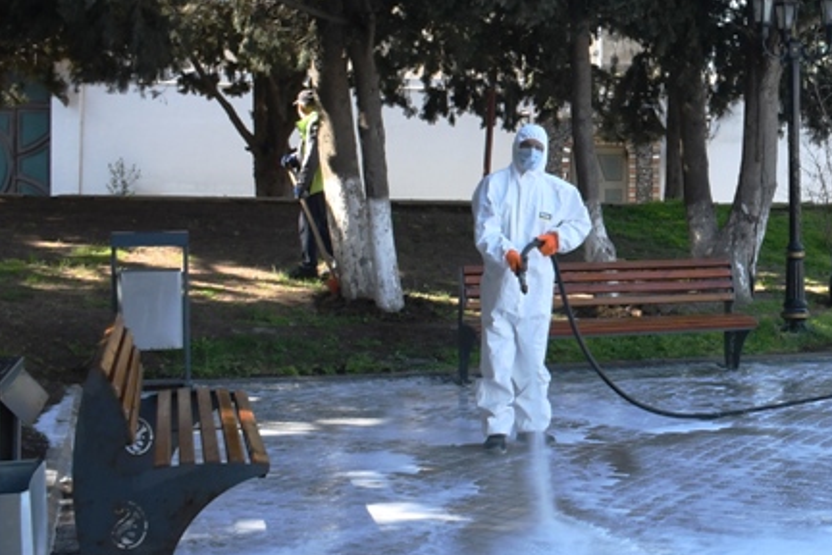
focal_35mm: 64
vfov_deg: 21.2
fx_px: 1479
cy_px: 180
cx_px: 969
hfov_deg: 27.9
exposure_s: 1/160
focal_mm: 18
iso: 500
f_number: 9
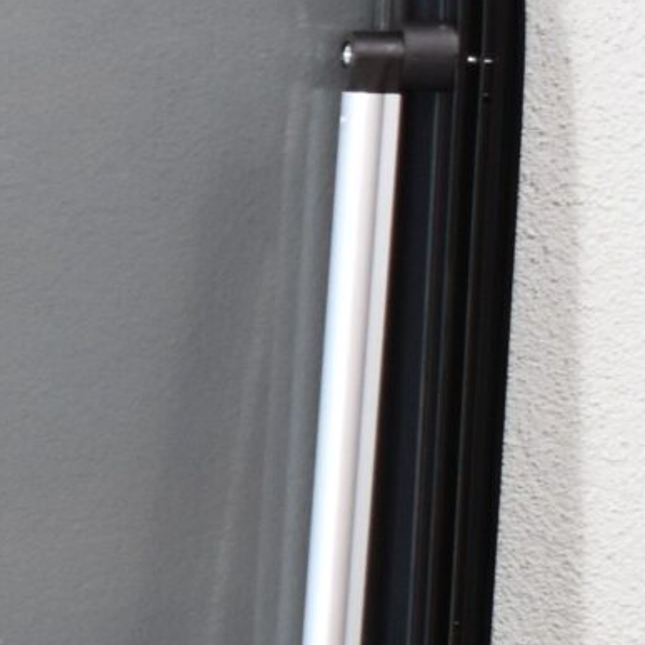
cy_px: 656
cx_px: -1072
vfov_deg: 7.6
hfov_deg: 7.1
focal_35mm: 228
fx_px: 4802
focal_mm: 27
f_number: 4
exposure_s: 1/160
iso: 800
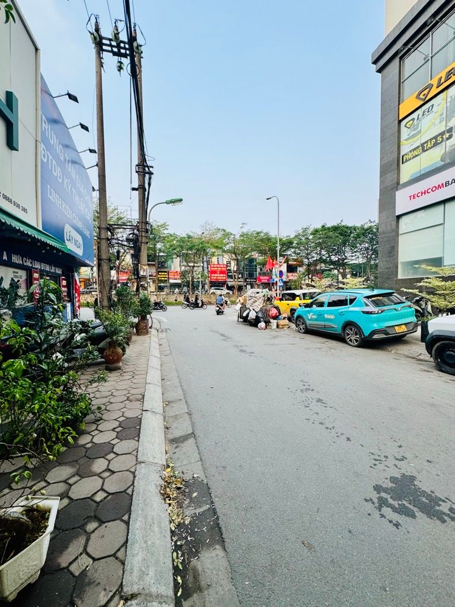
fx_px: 245
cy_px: 304
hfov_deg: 85.7
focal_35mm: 14
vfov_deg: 102.1
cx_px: 228
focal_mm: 2.22
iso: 40
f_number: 2.2
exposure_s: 1/498
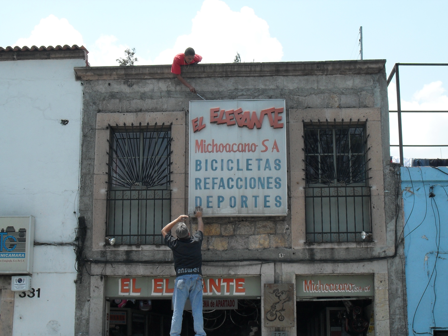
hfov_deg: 27.4
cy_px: 168
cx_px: 224
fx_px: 919
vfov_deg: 20.7
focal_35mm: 71
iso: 80
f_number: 10.8
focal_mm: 11.7
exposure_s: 1/90
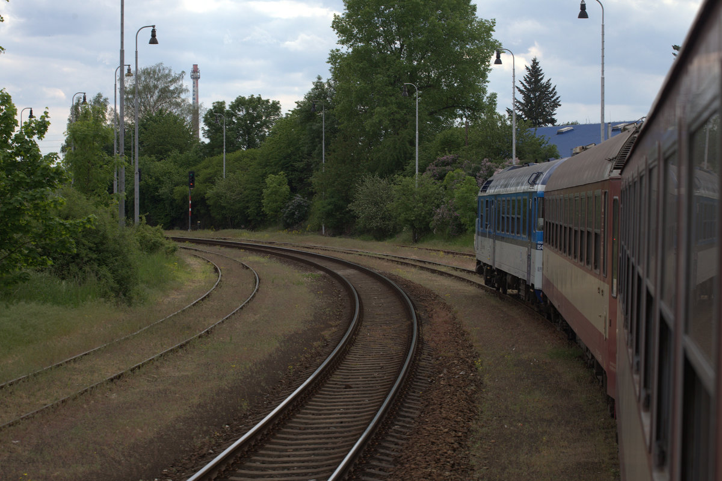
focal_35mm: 88
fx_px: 1764
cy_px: 240
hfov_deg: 23.1
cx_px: 361
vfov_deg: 15.5
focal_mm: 91
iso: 400
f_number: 8
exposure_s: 1/500
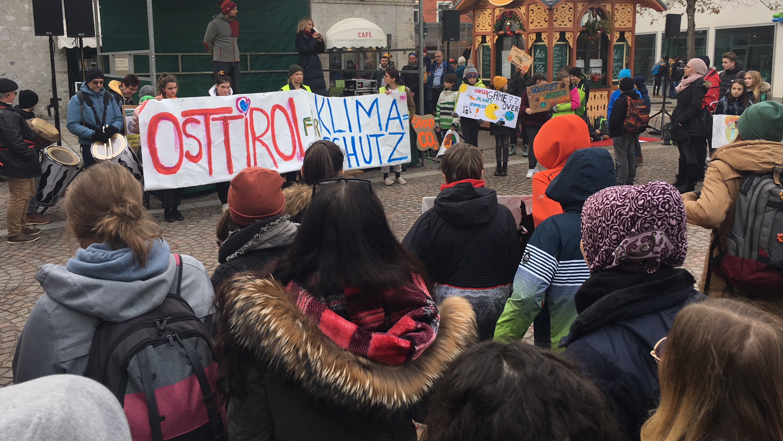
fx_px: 664
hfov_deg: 61.0
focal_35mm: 32
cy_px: 144
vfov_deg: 36.3
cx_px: 393
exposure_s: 1/286
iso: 25
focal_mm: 4.15
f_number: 2.2
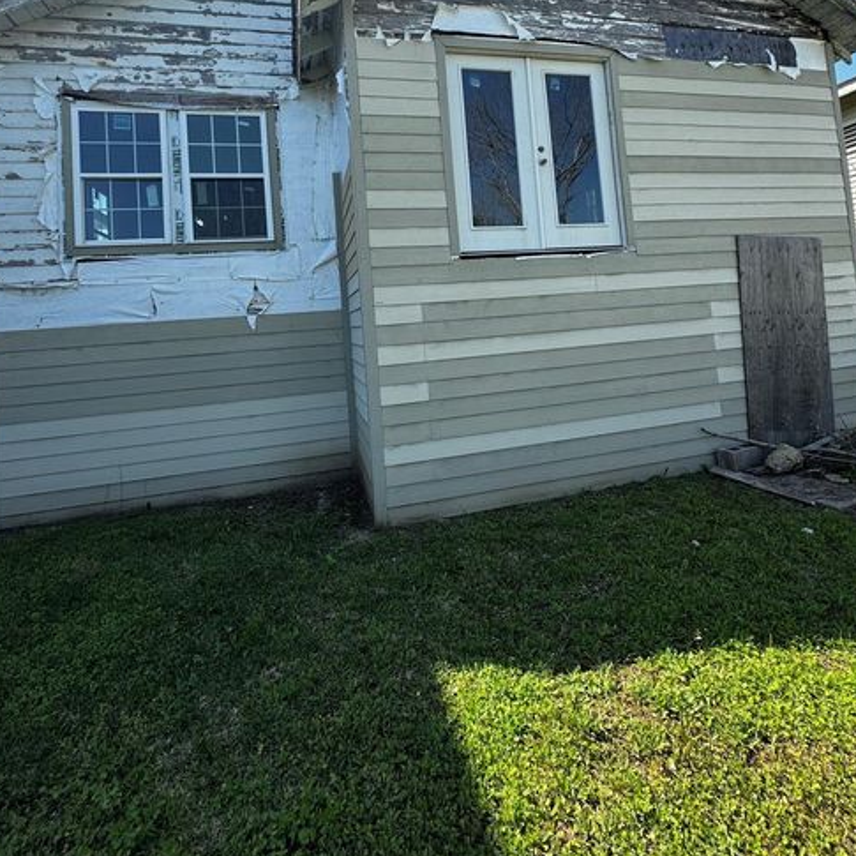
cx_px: 418
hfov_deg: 84.0
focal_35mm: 17
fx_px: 476
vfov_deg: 81.5
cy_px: 296
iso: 40
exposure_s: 1/741
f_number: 2.2
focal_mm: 2.22
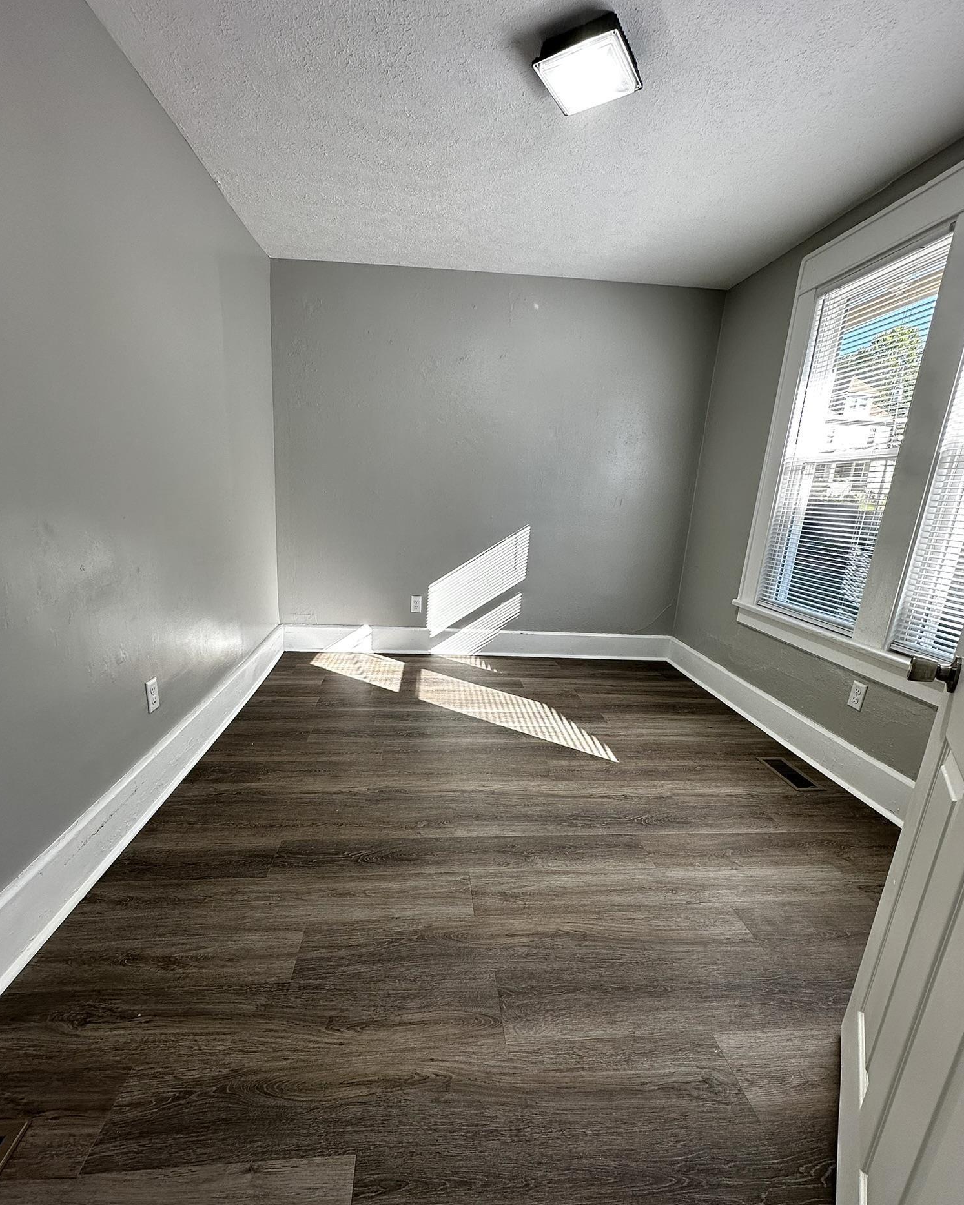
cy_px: 639
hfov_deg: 84.0
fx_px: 535
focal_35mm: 15
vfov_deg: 96.7
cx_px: 472
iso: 64
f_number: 2.2
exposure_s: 1/120
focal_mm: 2.22
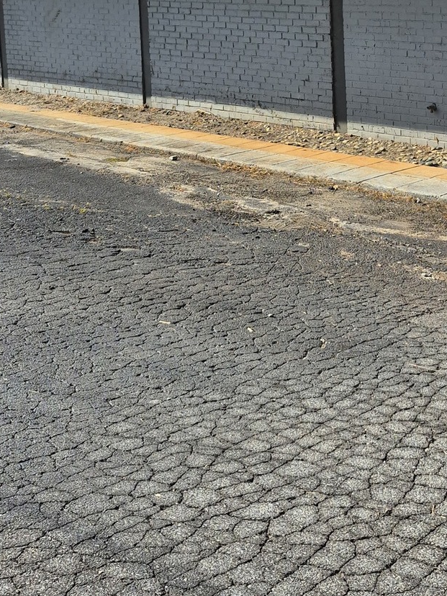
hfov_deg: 22.4
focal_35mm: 64
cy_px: 65
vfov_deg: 29.1
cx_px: 394
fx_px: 1102
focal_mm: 5.4
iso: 25
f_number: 1.8
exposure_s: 1/2200
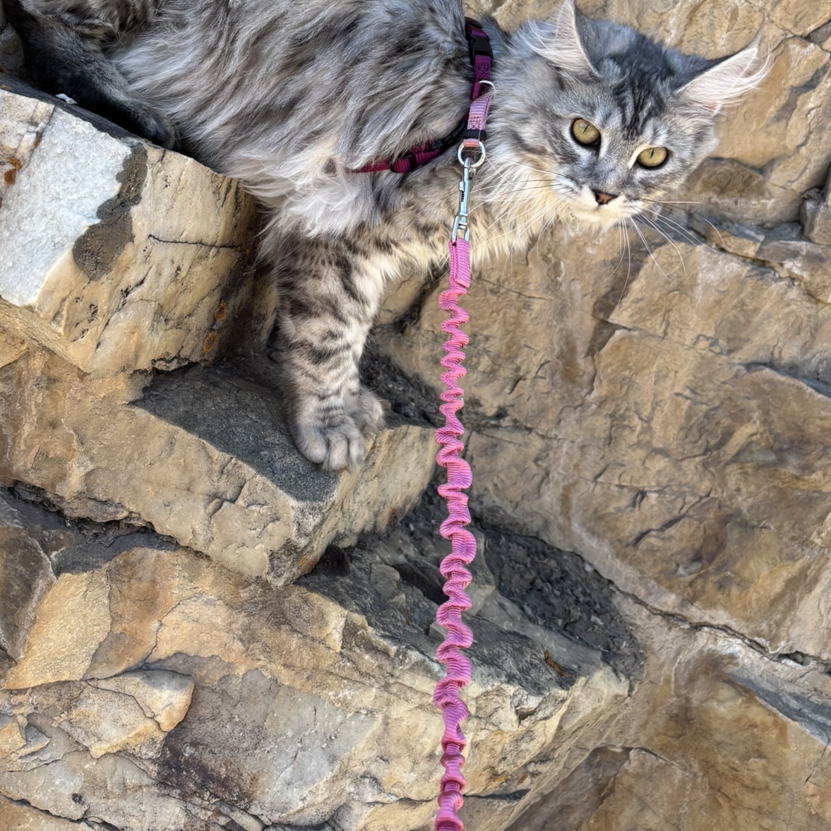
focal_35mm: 40
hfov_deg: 41.6
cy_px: 205
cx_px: 323
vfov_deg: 40.6
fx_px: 1086
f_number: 1.6
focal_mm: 5.96
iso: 50
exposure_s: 1/502
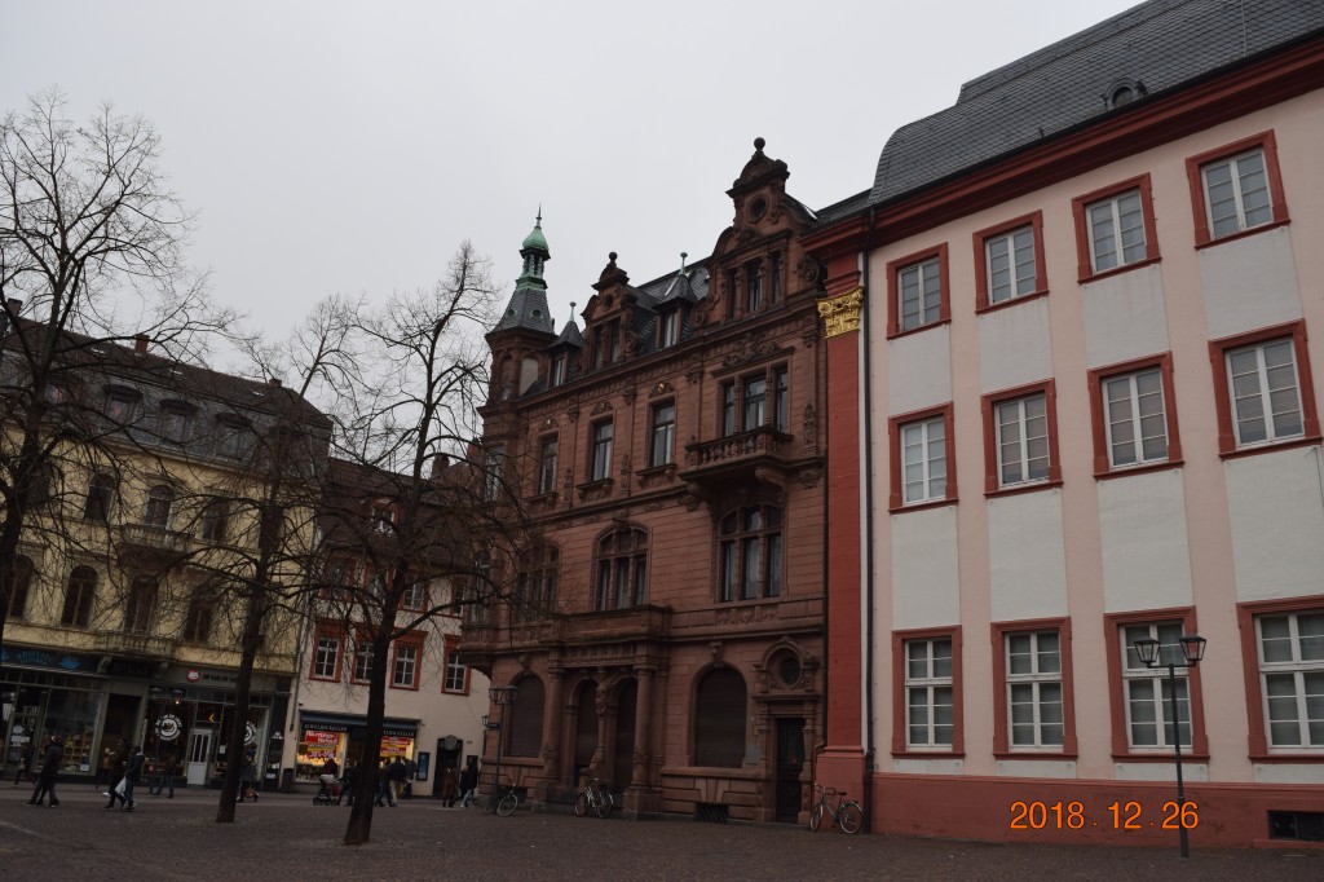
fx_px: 993
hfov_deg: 67.4
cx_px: 662
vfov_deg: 47.9
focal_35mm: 27
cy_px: 441
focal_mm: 18
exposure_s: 1/200
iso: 400
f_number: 7.1
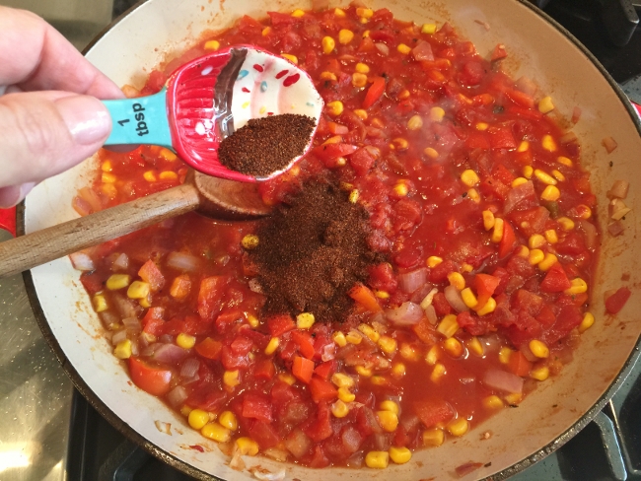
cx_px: 320
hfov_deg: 61.6
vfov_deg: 48.3
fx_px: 537
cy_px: 240
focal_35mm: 29
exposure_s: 1/30
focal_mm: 4.15
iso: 50
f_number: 2.2
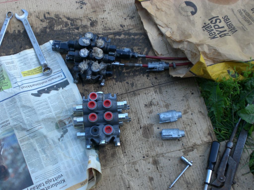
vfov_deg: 28.6
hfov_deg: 37.5
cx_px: 127
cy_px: 95
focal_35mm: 51
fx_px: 374
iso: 50
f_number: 3.6
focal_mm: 8.44
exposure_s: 1/125
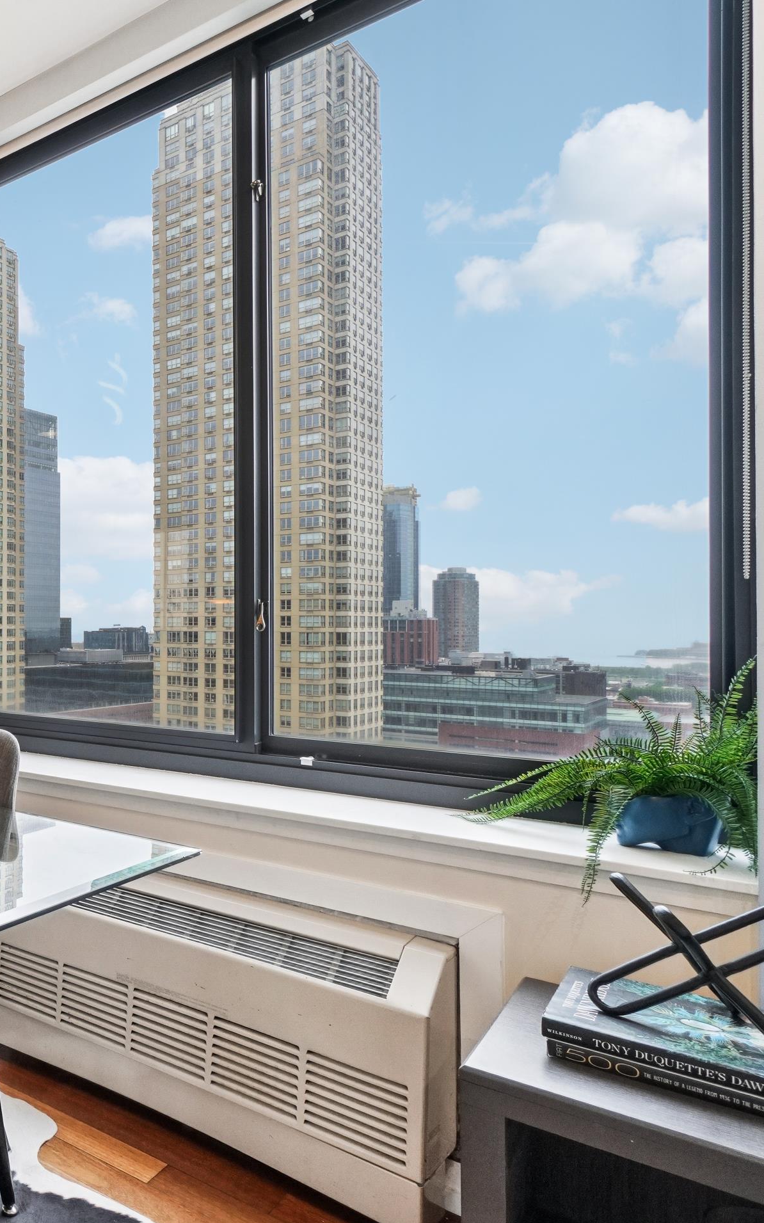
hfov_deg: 38.2
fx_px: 800
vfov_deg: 74.8
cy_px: 629
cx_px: -150
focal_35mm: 24
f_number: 8
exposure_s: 1/30
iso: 200
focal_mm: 10
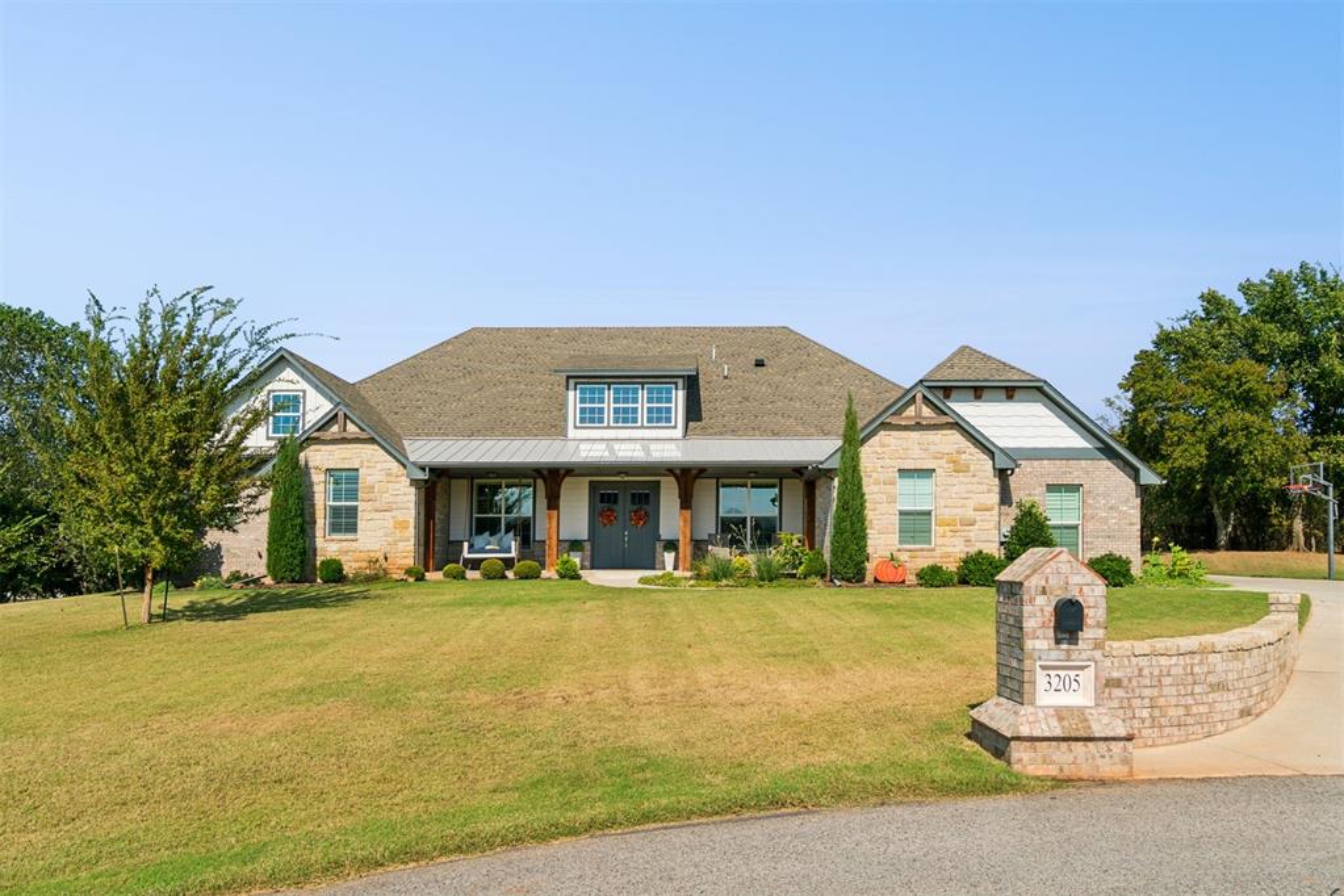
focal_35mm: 21
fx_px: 784
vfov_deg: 59.5
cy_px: 448
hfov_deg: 81.2
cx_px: 672
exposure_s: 1/500
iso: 100
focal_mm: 14
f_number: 8
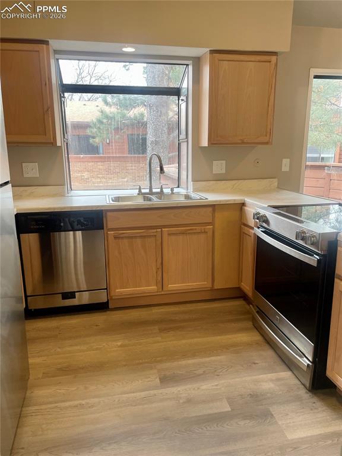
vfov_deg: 67.3
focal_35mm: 26
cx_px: 171
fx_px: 343
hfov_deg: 53.1
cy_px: 228
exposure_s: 1/60
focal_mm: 4.2
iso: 80
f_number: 1.6
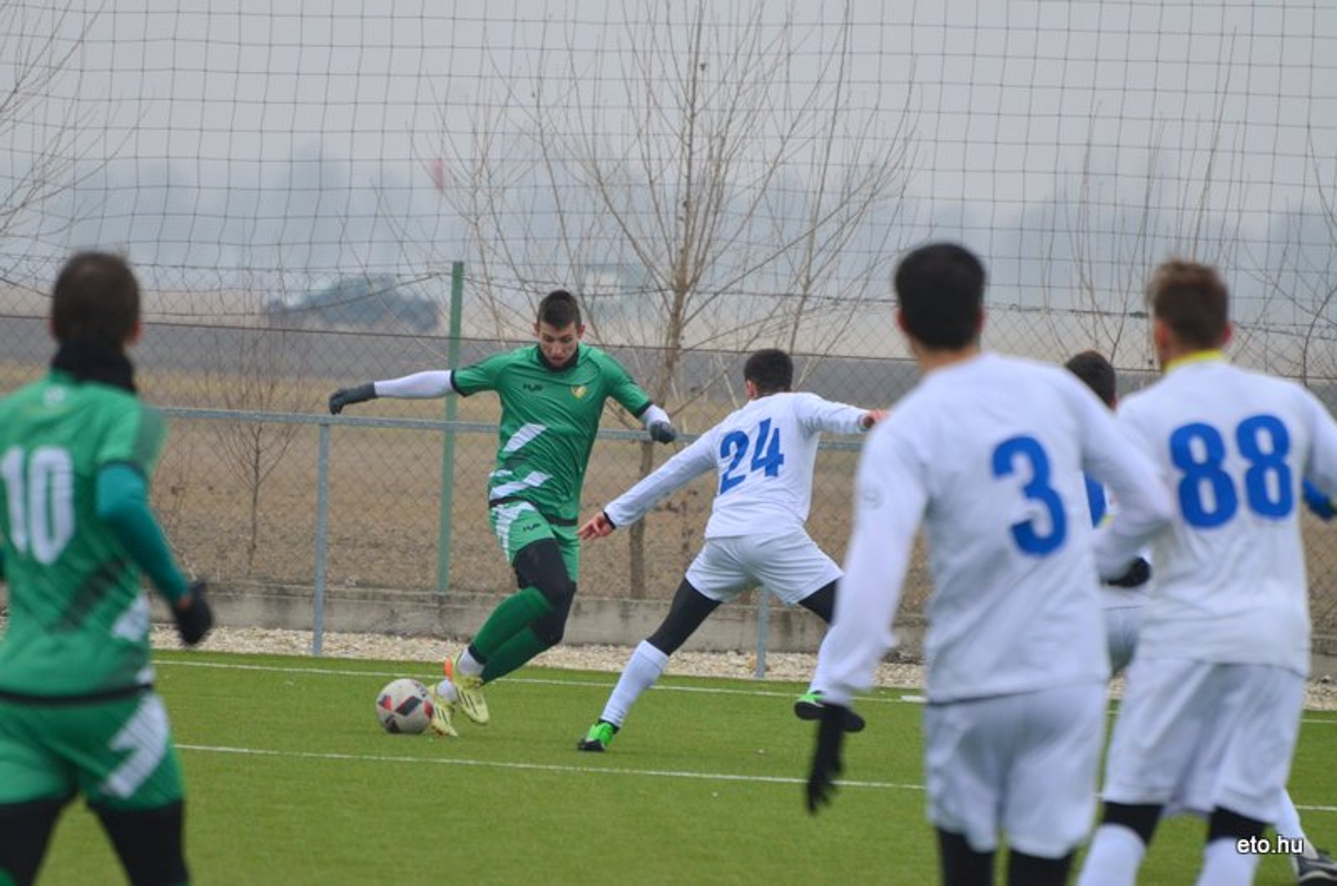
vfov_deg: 3.0
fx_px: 16679
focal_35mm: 450
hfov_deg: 4.6
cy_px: 443
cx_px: 668
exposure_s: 1/800
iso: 800
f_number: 5.6
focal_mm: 300
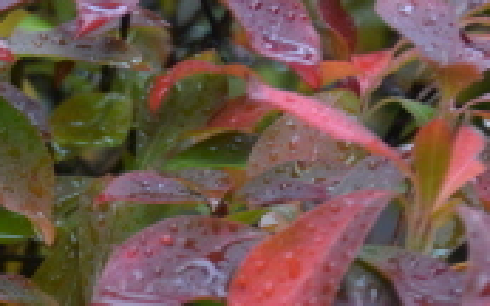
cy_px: 324
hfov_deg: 10.6
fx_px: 2590
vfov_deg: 6.7
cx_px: -144
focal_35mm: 194
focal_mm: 46
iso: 200
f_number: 4.8
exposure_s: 1/40
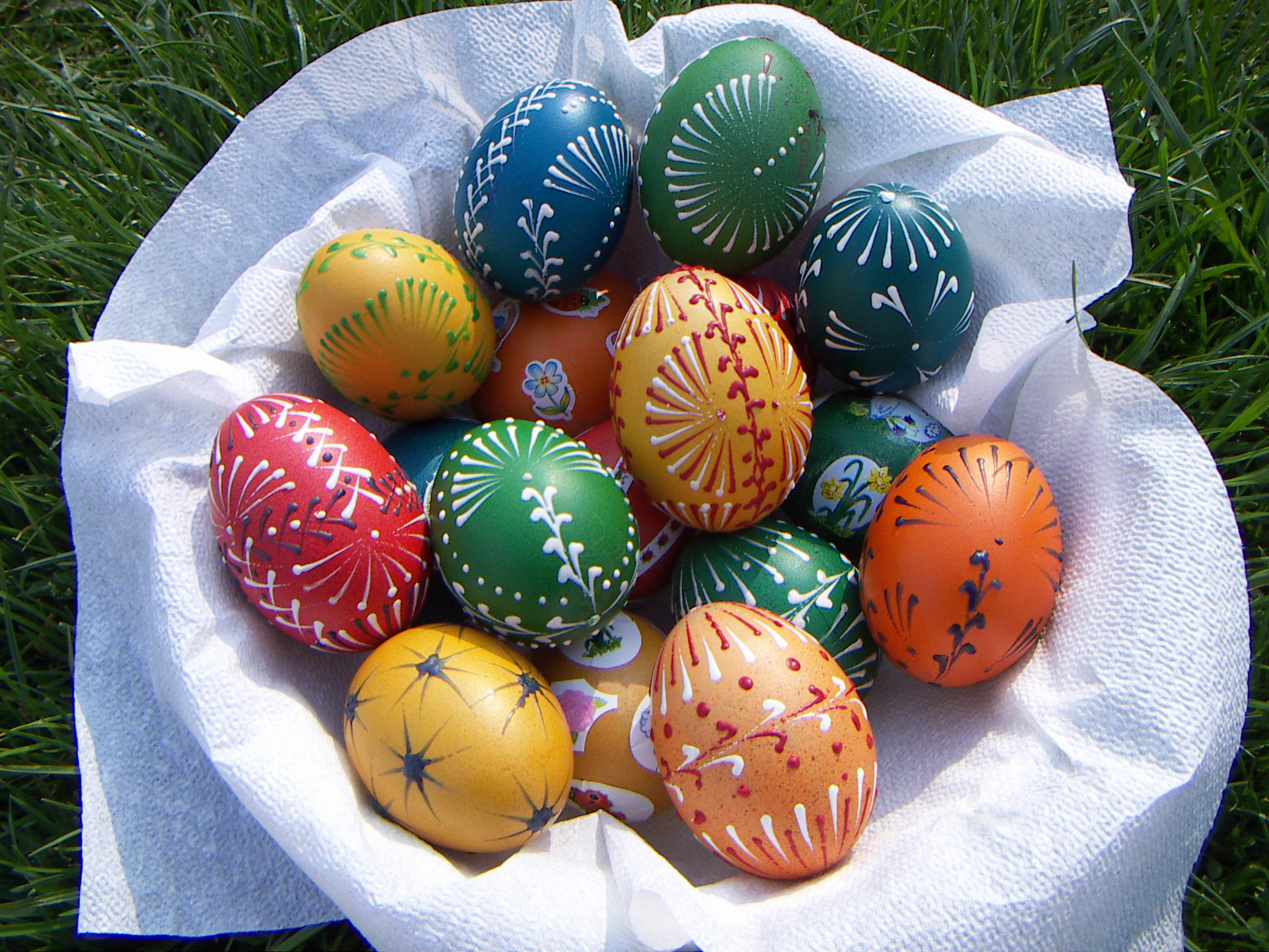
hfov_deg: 51.4
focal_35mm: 36
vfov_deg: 39.7
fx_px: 1320
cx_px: 634
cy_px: 476
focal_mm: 4.7
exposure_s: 1/200
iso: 50
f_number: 6.7
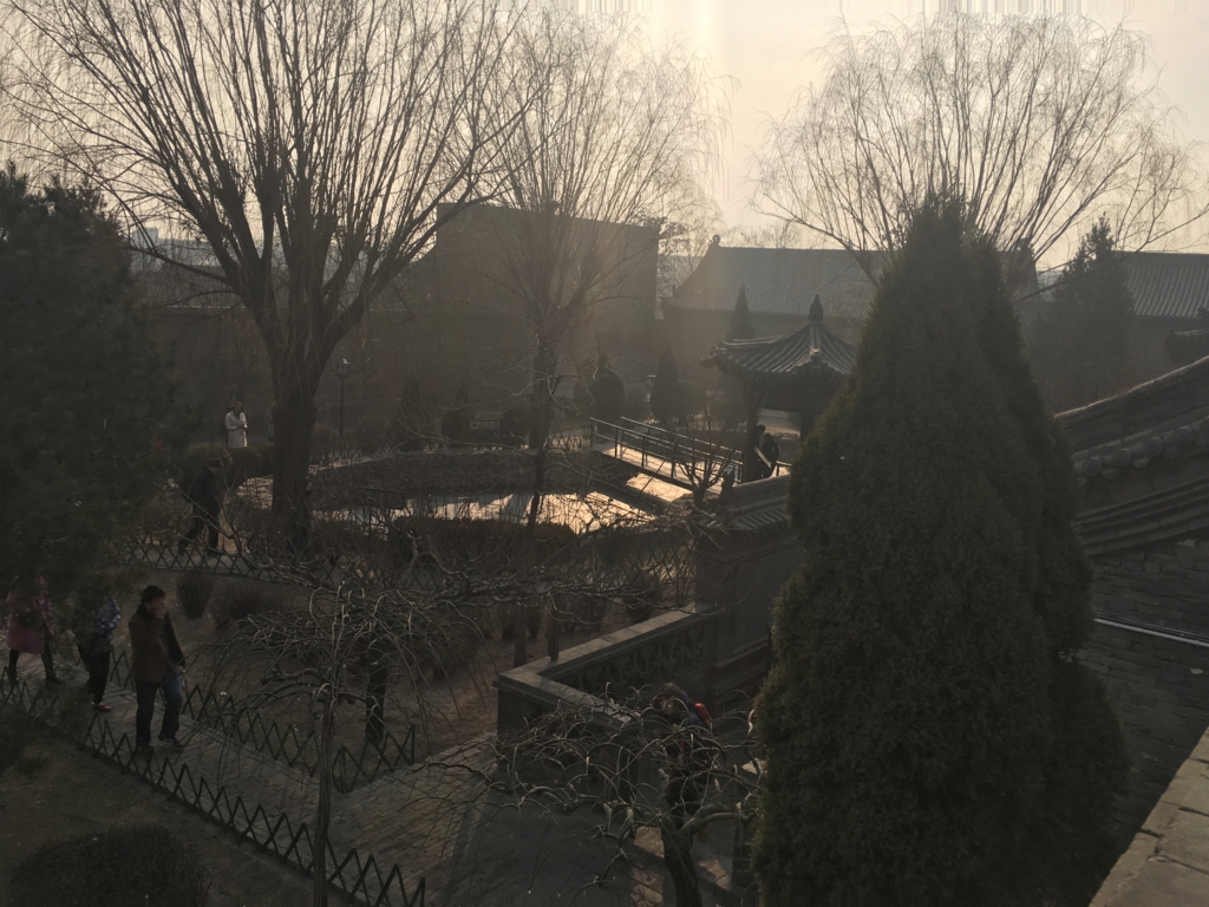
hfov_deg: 61.7
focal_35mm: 29
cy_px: 454
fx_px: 1013
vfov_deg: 48.2
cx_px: 604
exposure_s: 1/1425
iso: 25
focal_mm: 4.15
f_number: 2.2
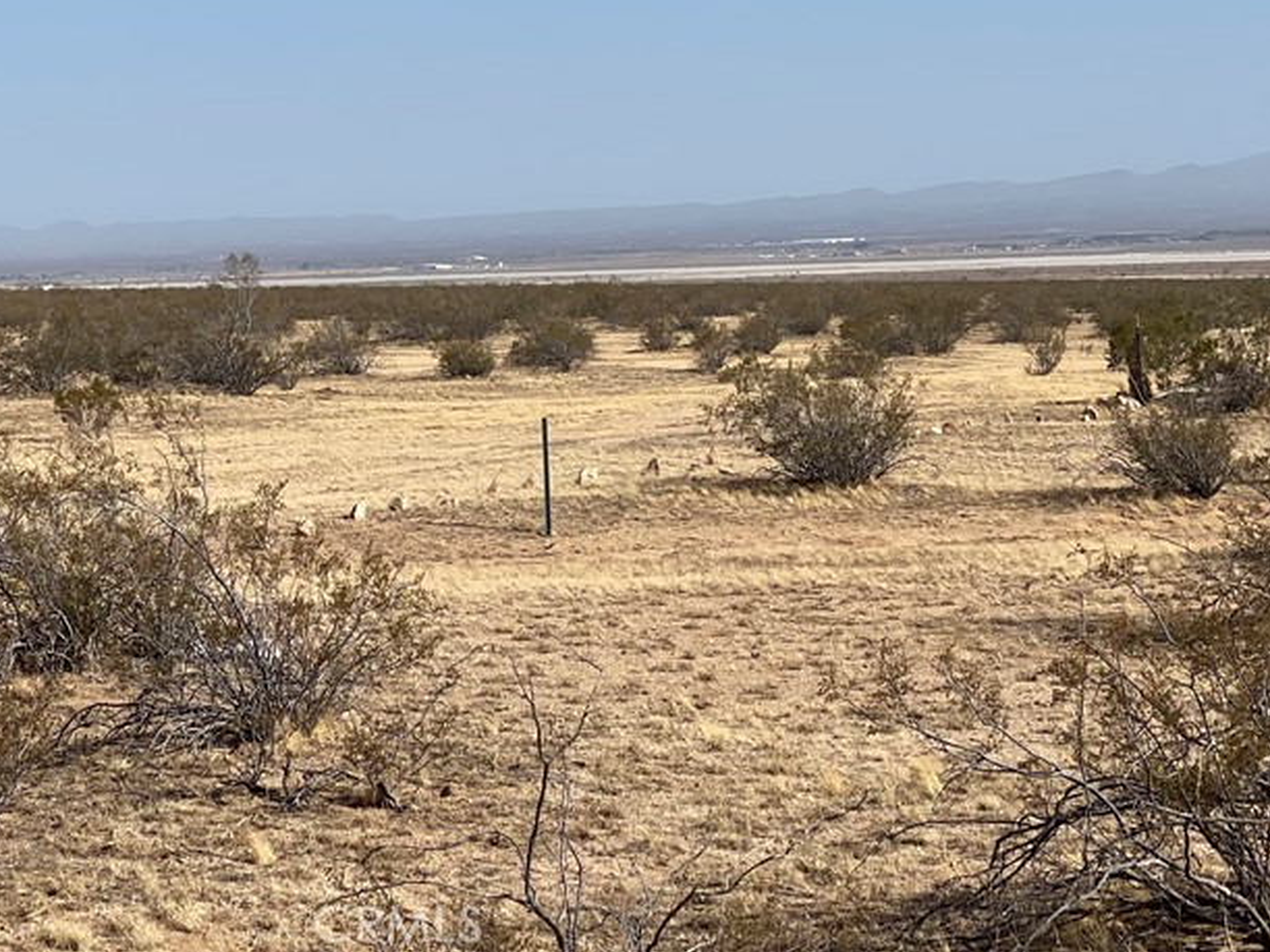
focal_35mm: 107
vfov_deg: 13.7
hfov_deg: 18.4
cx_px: 552
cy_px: 158
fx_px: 3926
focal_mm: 7.5
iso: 32
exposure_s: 1/2801
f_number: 2.2
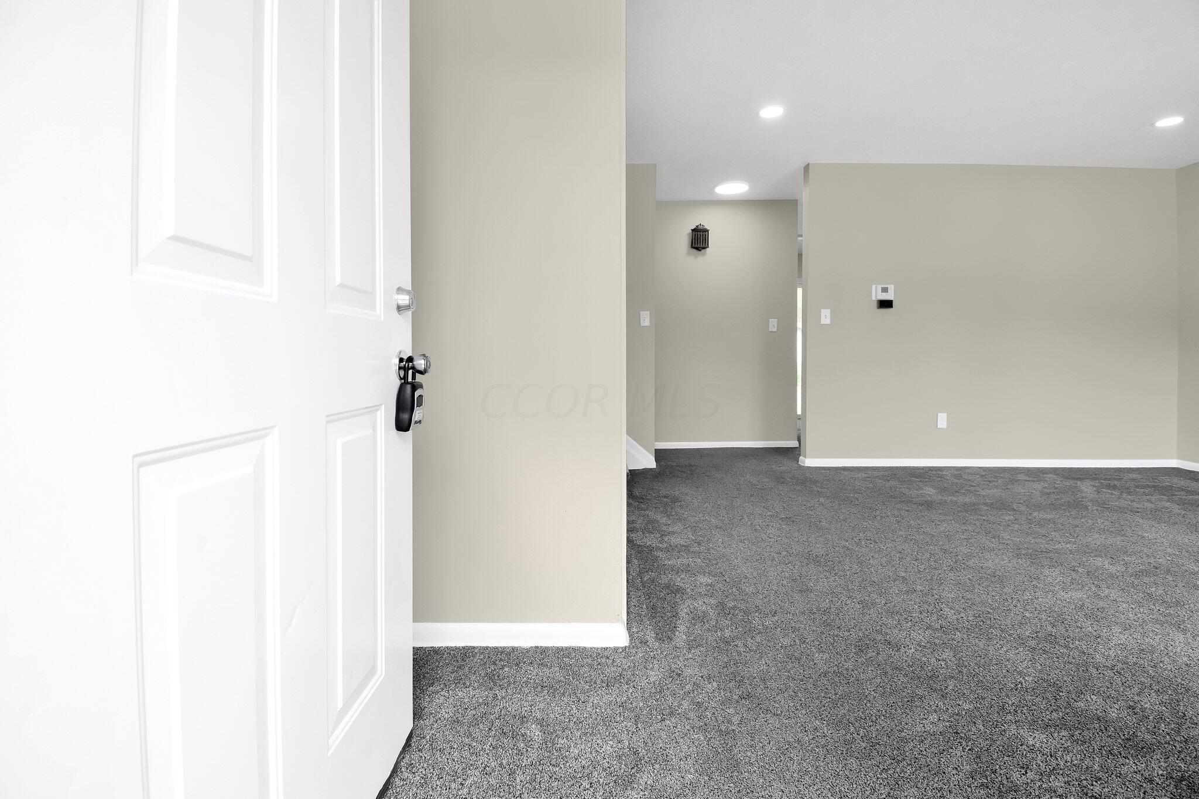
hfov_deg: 100.4
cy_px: 400
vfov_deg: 77.3
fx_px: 500
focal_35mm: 15
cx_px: 600
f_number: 7.1
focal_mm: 10
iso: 800
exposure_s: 1/125
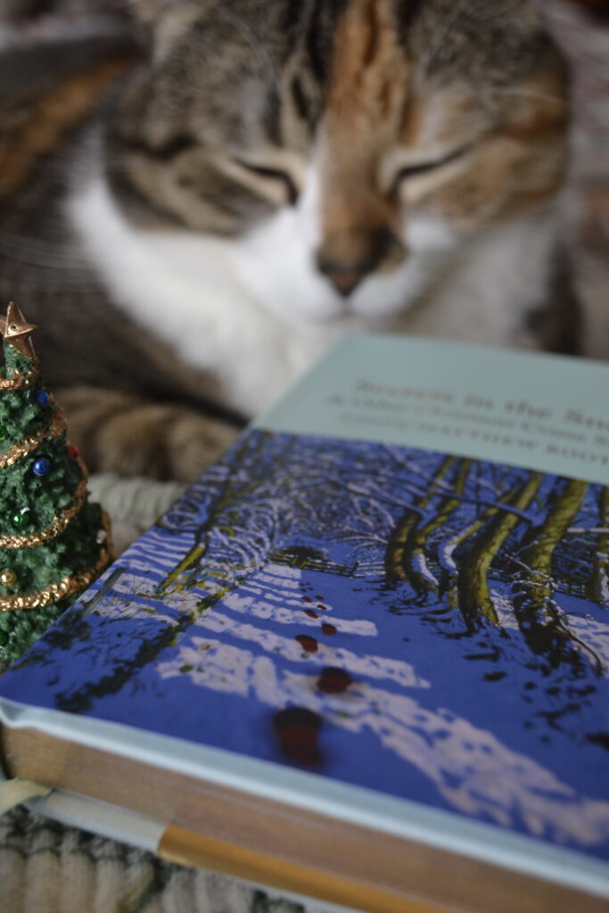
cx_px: 304
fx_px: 1141
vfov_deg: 43.6
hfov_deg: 29.9
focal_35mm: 45
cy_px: 456
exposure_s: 1/13
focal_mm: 30
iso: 400
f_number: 4.5
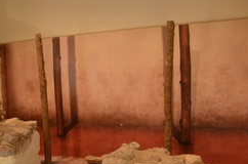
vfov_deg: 26.7
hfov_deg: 39.8
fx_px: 337
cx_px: 77
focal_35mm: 49
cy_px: 137
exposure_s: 1/3
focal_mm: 18
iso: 500
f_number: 3.5
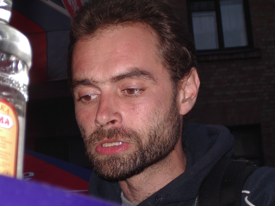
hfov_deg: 17.0
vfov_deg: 12.8
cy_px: 103
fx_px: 922
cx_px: 139
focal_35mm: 116
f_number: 5
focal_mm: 17.4
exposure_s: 1/125
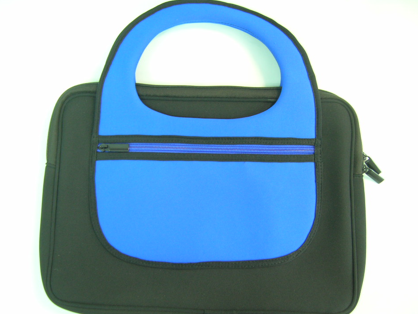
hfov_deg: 50.1
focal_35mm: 37
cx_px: 209
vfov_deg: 38.7
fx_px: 447
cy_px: 159
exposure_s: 1/3.7
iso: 76
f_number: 2.9
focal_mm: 5.7
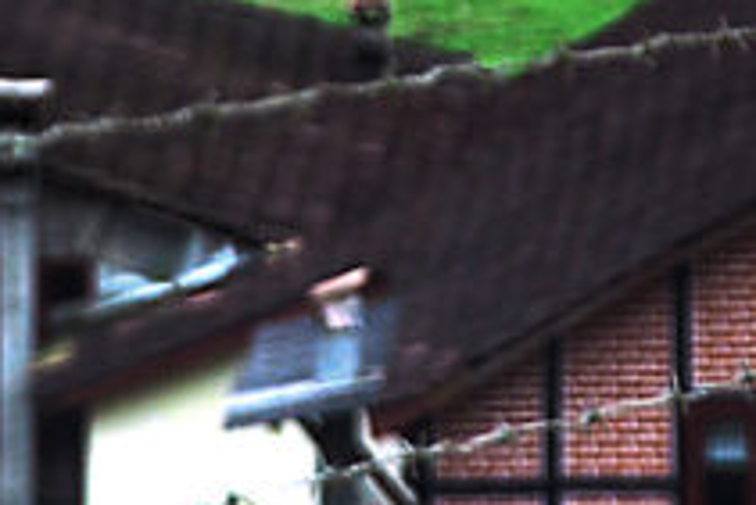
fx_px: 14508
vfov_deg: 2.0
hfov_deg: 3.0
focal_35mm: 690
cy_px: -500
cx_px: 502
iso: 200
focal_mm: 95
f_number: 5.6
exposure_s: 1/100
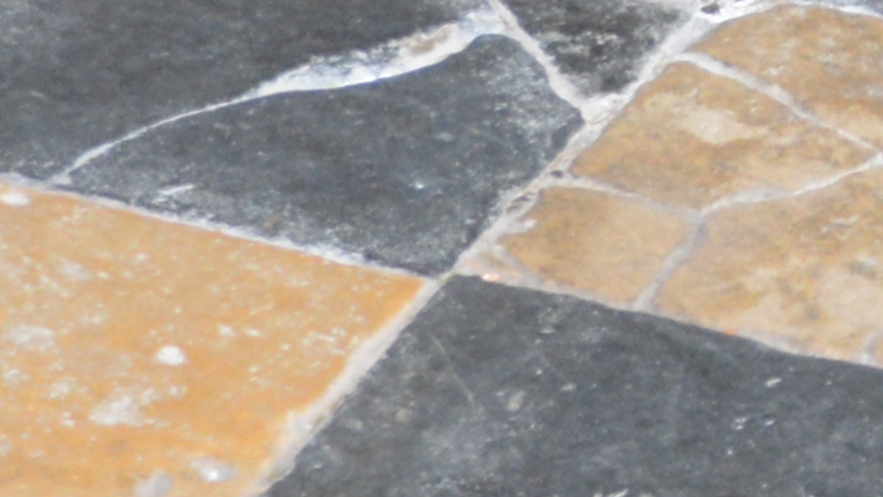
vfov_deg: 3.8
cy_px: -1598
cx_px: 646
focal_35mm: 298
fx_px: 6977
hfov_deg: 7.2
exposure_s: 1/60
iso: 640
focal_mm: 25
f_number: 4
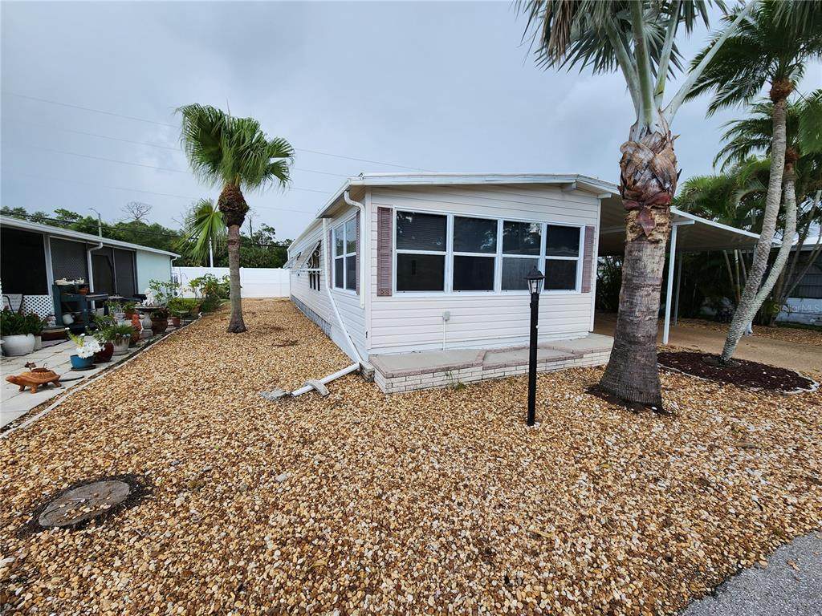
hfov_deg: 106.2
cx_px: 411
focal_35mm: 13
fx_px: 309
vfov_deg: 89.9
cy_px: 308
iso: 50
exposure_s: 1/424
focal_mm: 2.2
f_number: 2.2
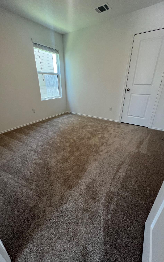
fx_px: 100
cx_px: 80
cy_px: 130
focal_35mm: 14
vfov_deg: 105.3
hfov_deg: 78.6
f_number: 1.8
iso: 160
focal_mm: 1.57
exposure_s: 1/120
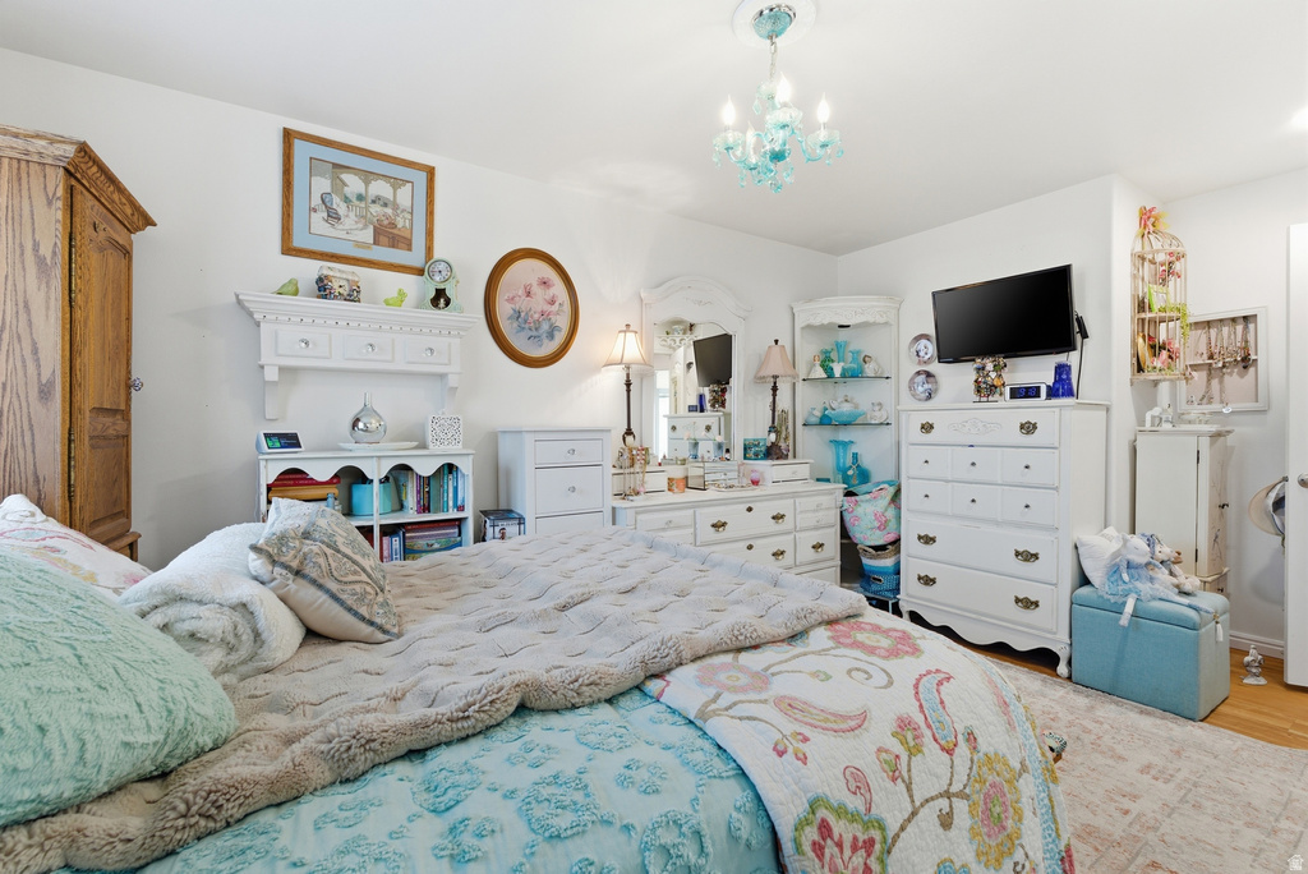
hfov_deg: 96.7
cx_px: 654
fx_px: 582
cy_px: 437
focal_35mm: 16
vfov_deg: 73.8
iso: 250
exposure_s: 1/80
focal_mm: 16
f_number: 9
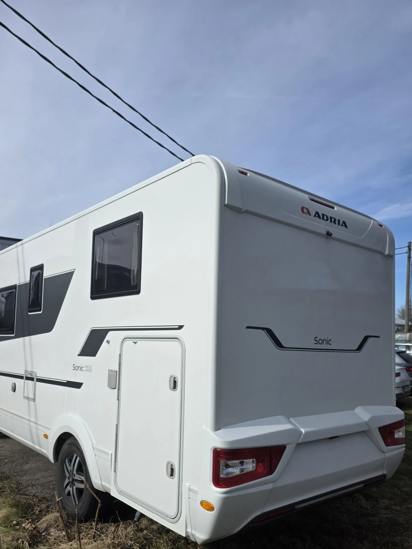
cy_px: 319
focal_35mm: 27
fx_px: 428
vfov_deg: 64.9
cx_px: 177
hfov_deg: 51.2
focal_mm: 6.3
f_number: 1.7
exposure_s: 1/10000
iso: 80
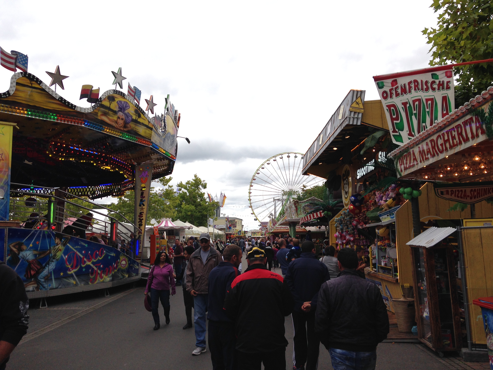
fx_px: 470
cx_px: 246
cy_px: 185
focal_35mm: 33
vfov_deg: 42.9
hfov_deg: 55.4
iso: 50
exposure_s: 1/985
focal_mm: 4.12
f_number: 2.4
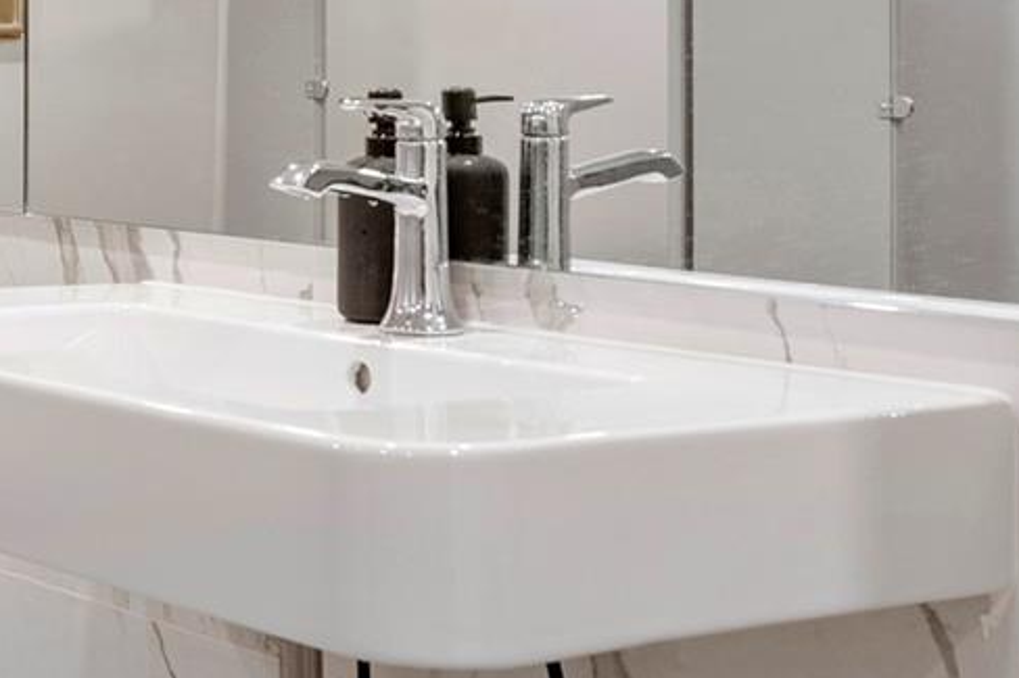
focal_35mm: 82
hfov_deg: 22.3
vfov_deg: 16.3
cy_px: -6
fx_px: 2320
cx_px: -288
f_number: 8
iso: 640
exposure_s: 1/8
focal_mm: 25
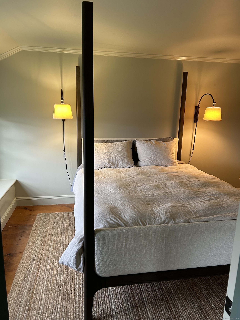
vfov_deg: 67.3
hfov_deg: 53.1
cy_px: 160
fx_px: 240
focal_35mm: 26
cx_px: 120
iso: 100
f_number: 1.5
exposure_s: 1/60
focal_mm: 5.7
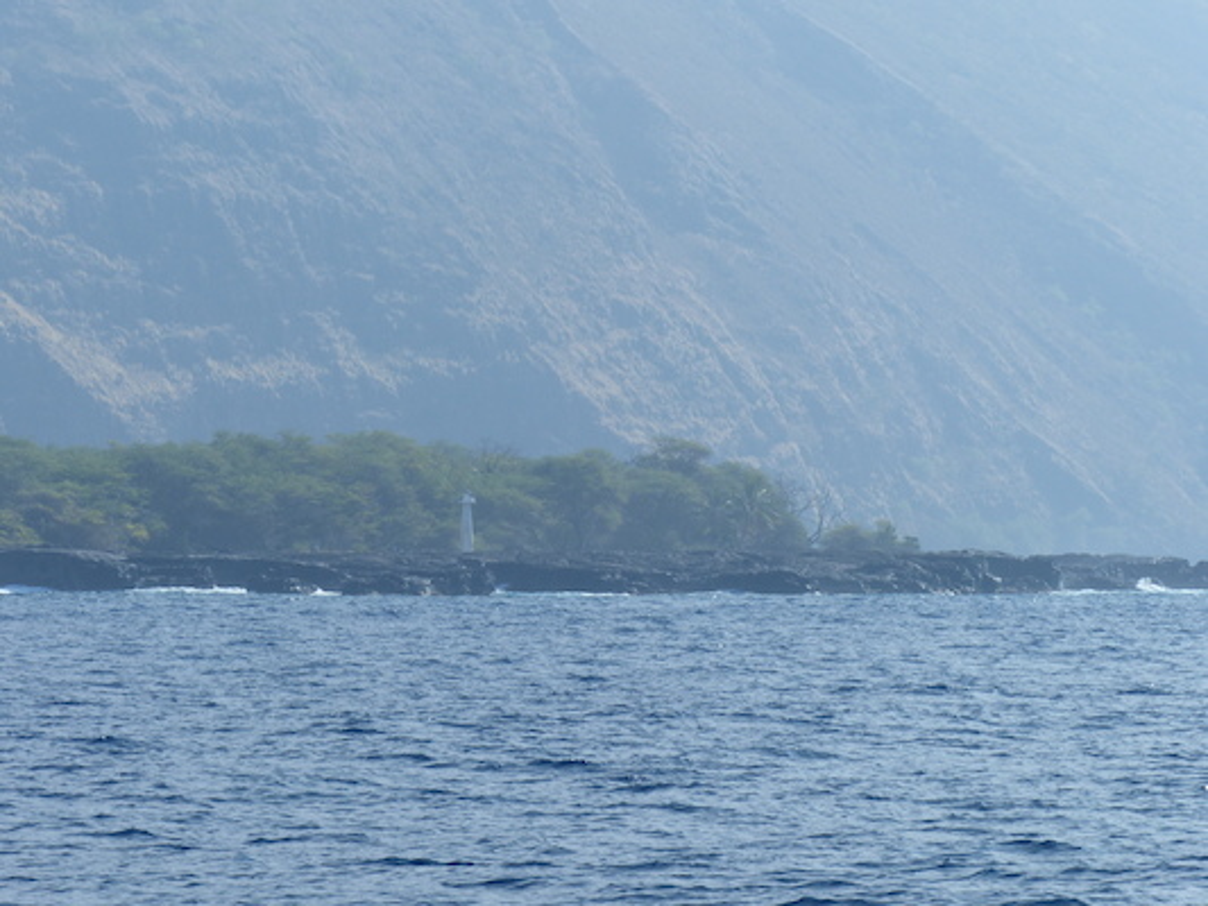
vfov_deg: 5.8
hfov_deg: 7.7
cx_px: 604
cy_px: 453
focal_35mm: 258
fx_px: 9005
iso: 100
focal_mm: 46.5
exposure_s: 1/500
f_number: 4
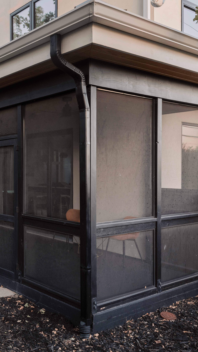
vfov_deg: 52.8
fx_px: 355
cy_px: 187
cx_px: -9
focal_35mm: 38
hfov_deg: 28.8
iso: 320
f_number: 13
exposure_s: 1/4
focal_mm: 27.4
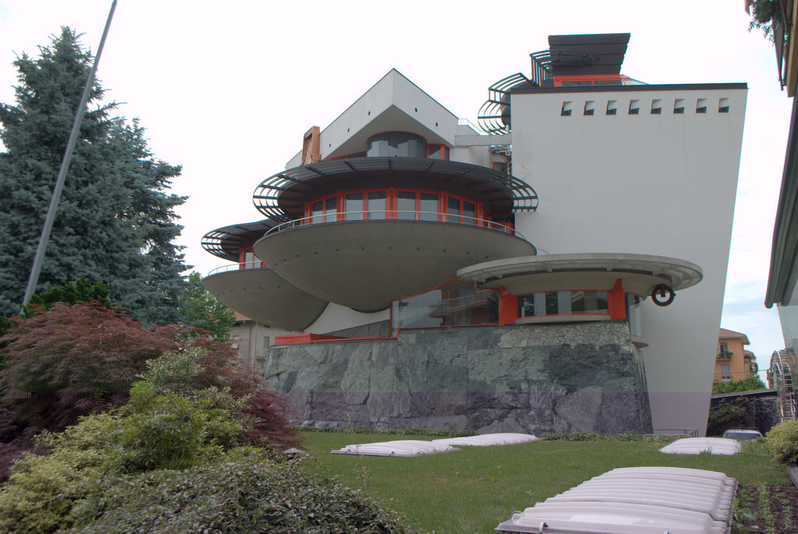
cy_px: 267
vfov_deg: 43.7
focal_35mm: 30
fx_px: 666
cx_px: 399
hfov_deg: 61.9
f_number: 5.6
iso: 100
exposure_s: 1/125
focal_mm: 20
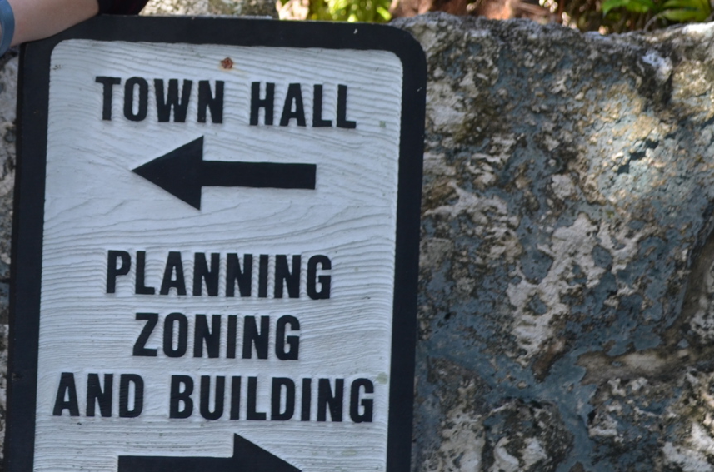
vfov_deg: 11.4
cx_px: -47
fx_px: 2354
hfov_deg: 16.8
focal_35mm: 119
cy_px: 18
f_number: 5
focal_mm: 34
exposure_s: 1/200
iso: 200
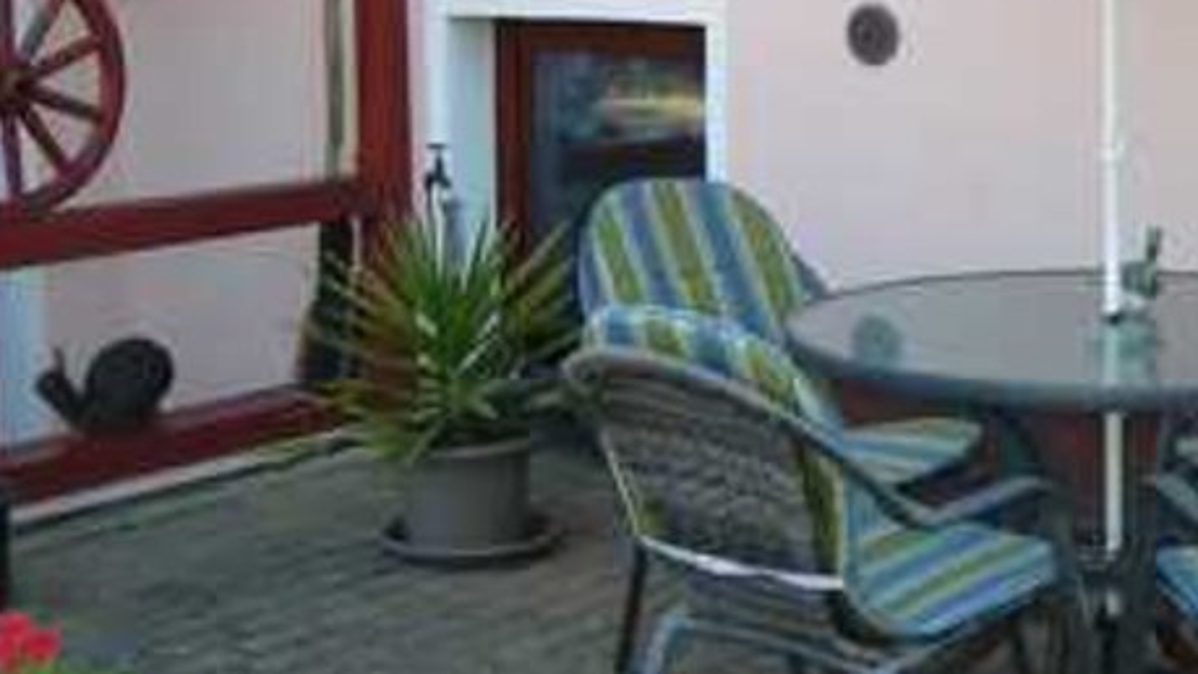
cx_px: 843
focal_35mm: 74
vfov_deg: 16.3
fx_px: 2350
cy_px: 300
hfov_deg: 28.3
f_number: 2.8
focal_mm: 5.4
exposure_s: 1/100
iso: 50
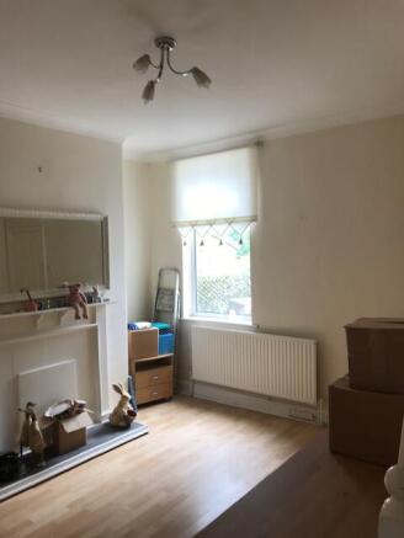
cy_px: 269
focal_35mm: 28
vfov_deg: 63.4
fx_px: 436
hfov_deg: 49.8
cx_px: 202
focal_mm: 3.99
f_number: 1.8
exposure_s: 1/50
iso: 32
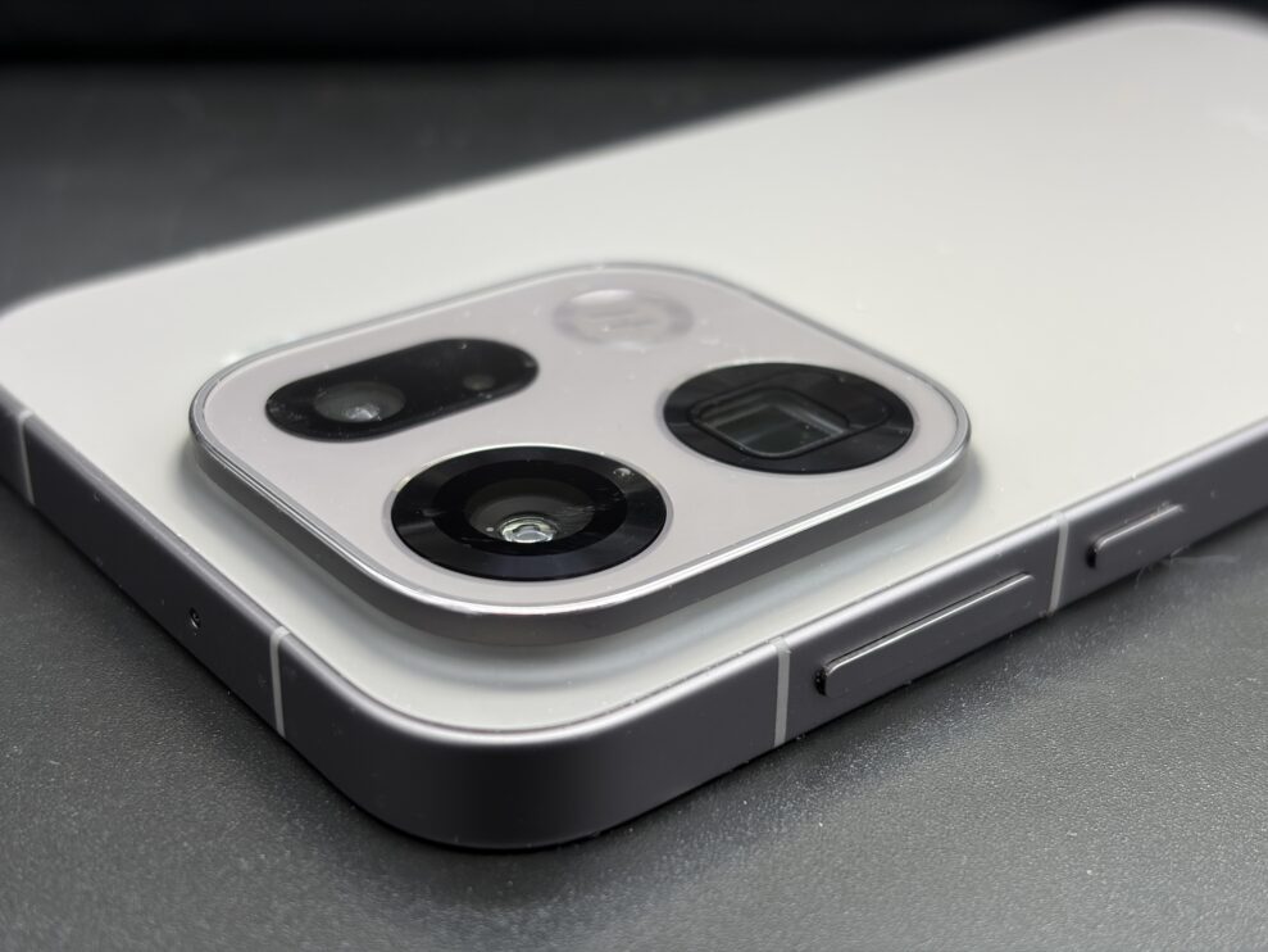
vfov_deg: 28.0
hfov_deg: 36.8
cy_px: 476
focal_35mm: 52
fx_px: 1905
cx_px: 634
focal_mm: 5.96
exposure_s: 1/77
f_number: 1.6
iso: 40
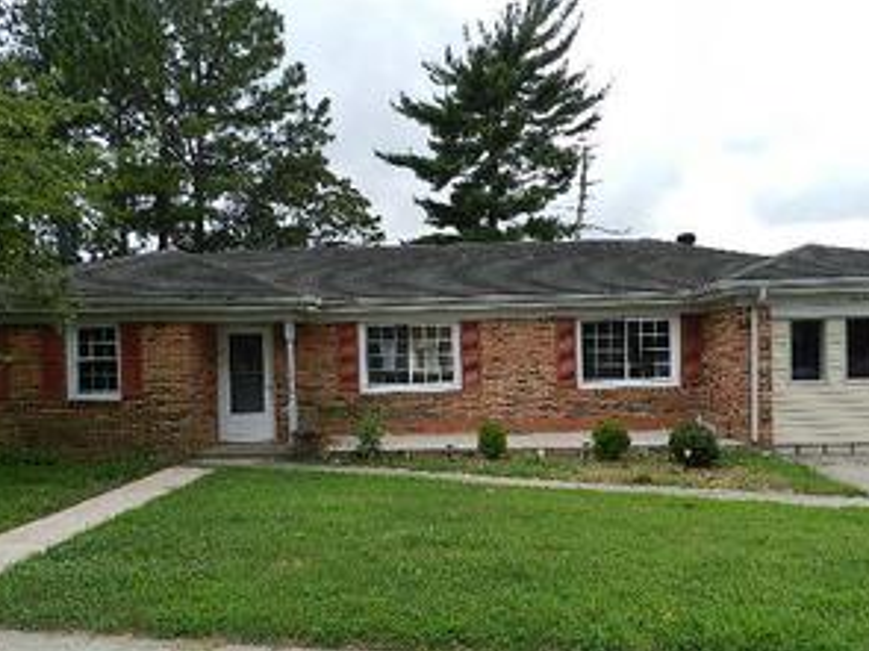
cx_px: 454
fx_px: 678
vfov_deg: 51.1
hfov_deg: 65.3
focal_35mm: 27
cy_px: 377
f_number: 3.4
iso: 160
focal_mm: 4
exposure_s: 1/400
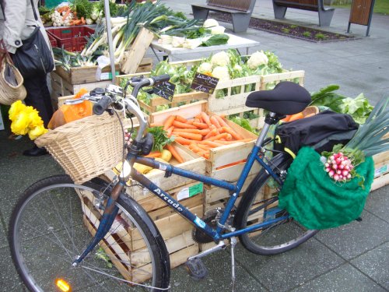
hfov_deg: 52.6
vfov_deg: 40.7
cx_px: 194
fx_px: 393
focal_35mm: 35
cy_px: 146
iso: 80
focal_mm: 5.8
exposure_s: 1/160
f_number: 2.8
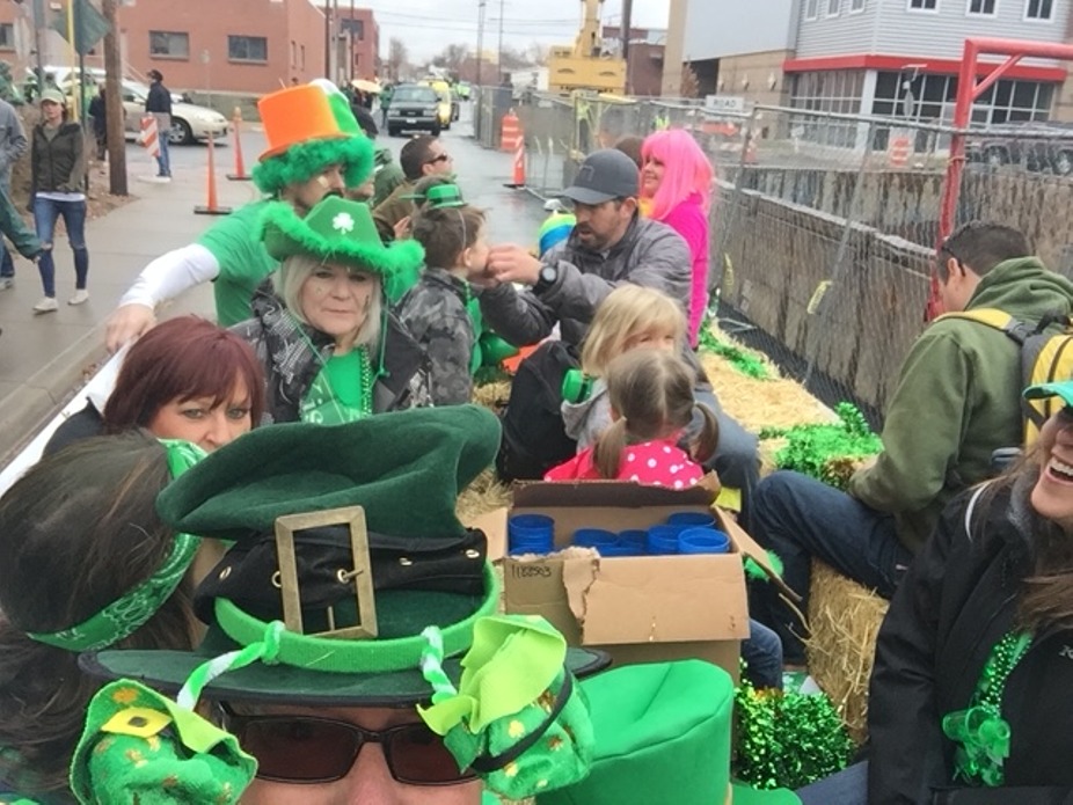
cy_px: 402
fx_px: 961
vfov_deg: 45.5
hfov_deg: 58.3
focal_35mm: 31
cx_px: 536
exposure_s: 1/205
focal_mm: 2.65
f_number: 2.2
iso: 32
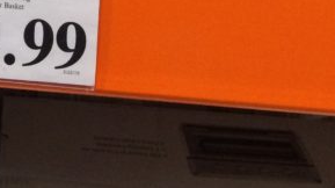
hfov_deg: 18.7
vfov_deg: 8.7
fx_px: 994
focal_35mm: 112
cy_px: -395
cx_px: 10
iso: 160
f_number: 2.2
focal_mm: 4.15
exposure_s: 1/30
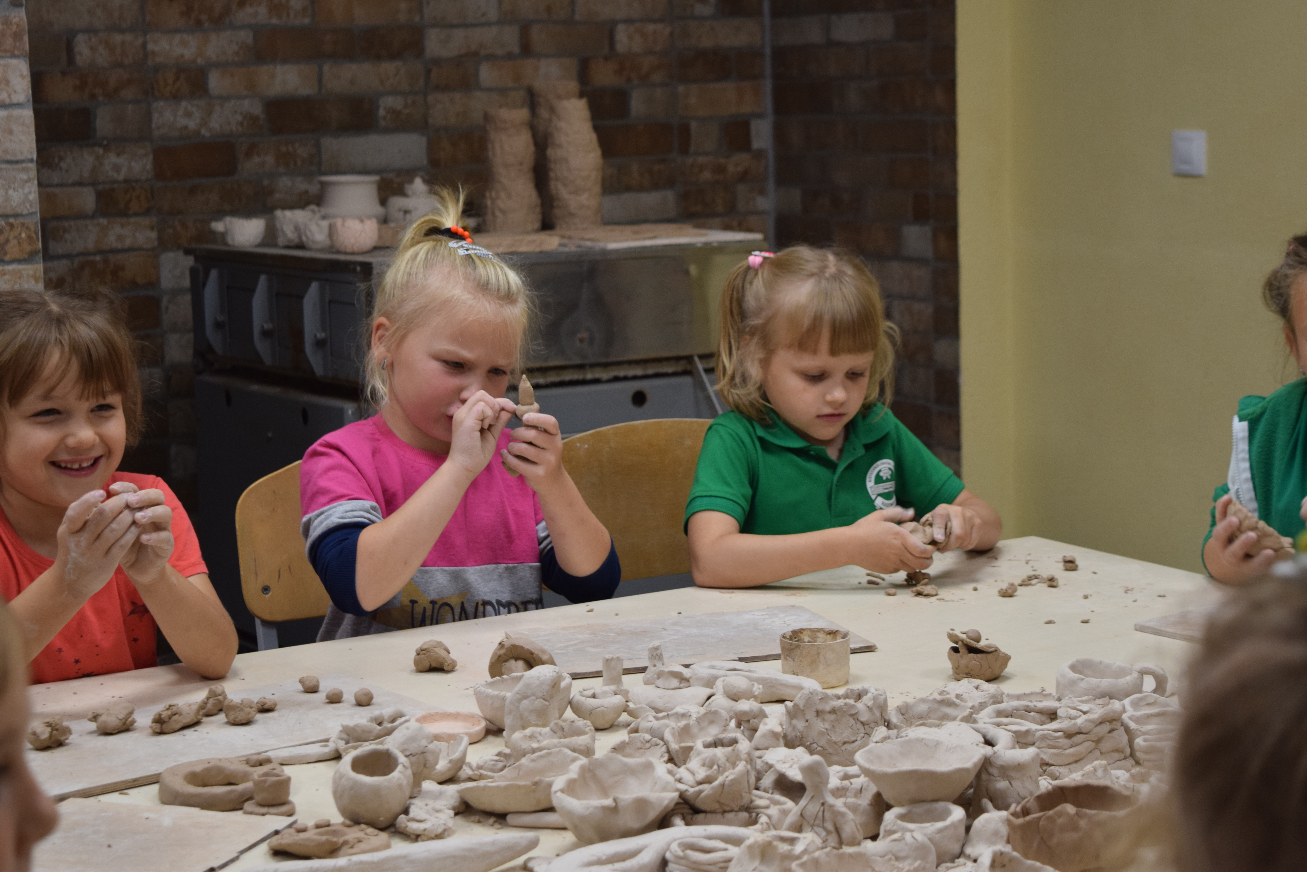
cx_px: 654
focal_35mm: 72
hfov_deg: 28.1
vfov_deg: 18.9
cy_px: 436
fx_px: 2614
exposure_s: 1/60
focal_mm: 48
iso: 450
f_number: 5.3
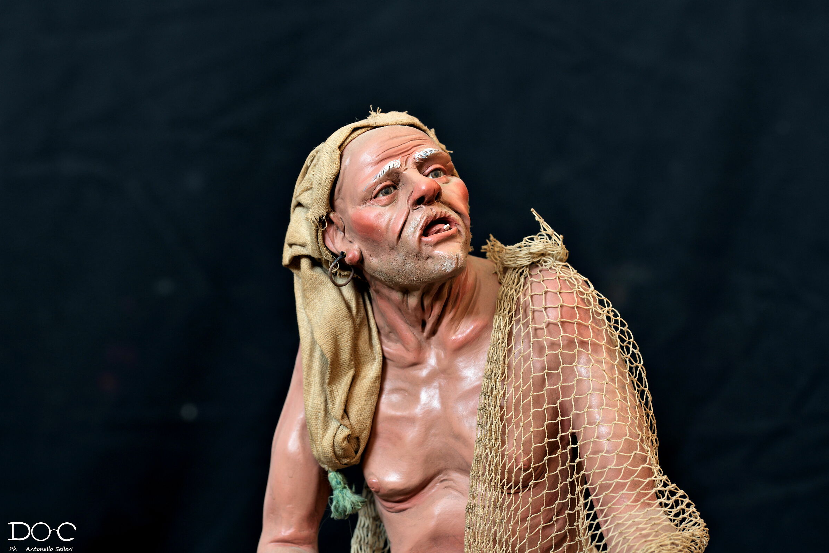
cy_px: 278
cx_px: 411
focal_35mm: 106
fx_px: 2441
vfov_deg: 12.9
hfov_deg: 19.3
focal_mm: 105
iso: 100
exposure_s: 1.6
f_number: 11
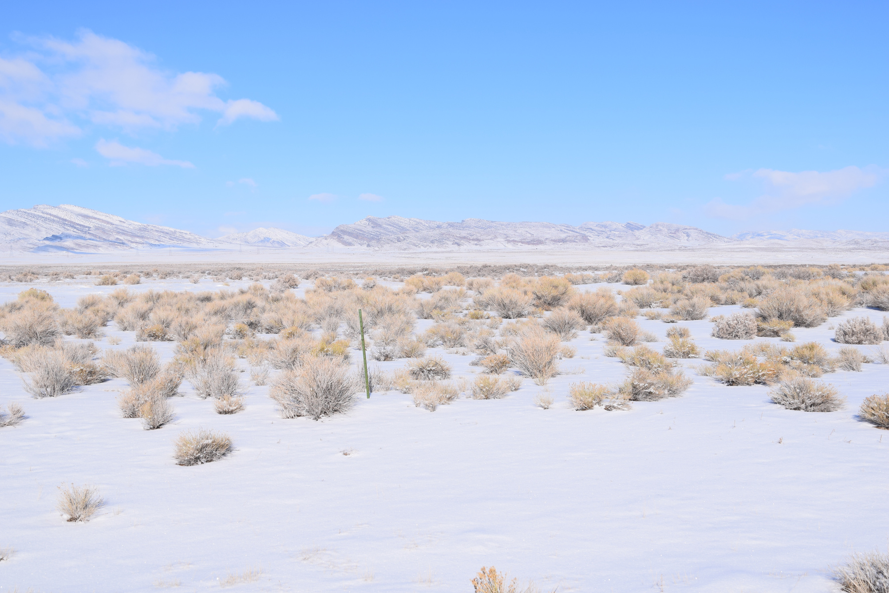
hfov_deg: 42.7
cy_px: 303
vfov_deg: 29.2
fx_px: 1136
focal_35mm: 46
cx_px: 445
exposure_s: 1/800
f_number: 10
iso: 200
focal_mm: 30
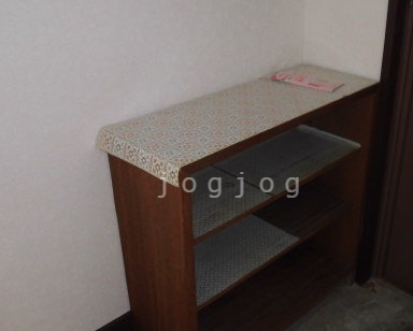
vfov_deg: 38.2
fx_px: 477
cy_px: 185
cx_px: 231
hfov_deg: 46.7
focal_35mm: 39
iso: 200
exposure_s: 1/25
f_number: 3.1
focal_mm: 4.3
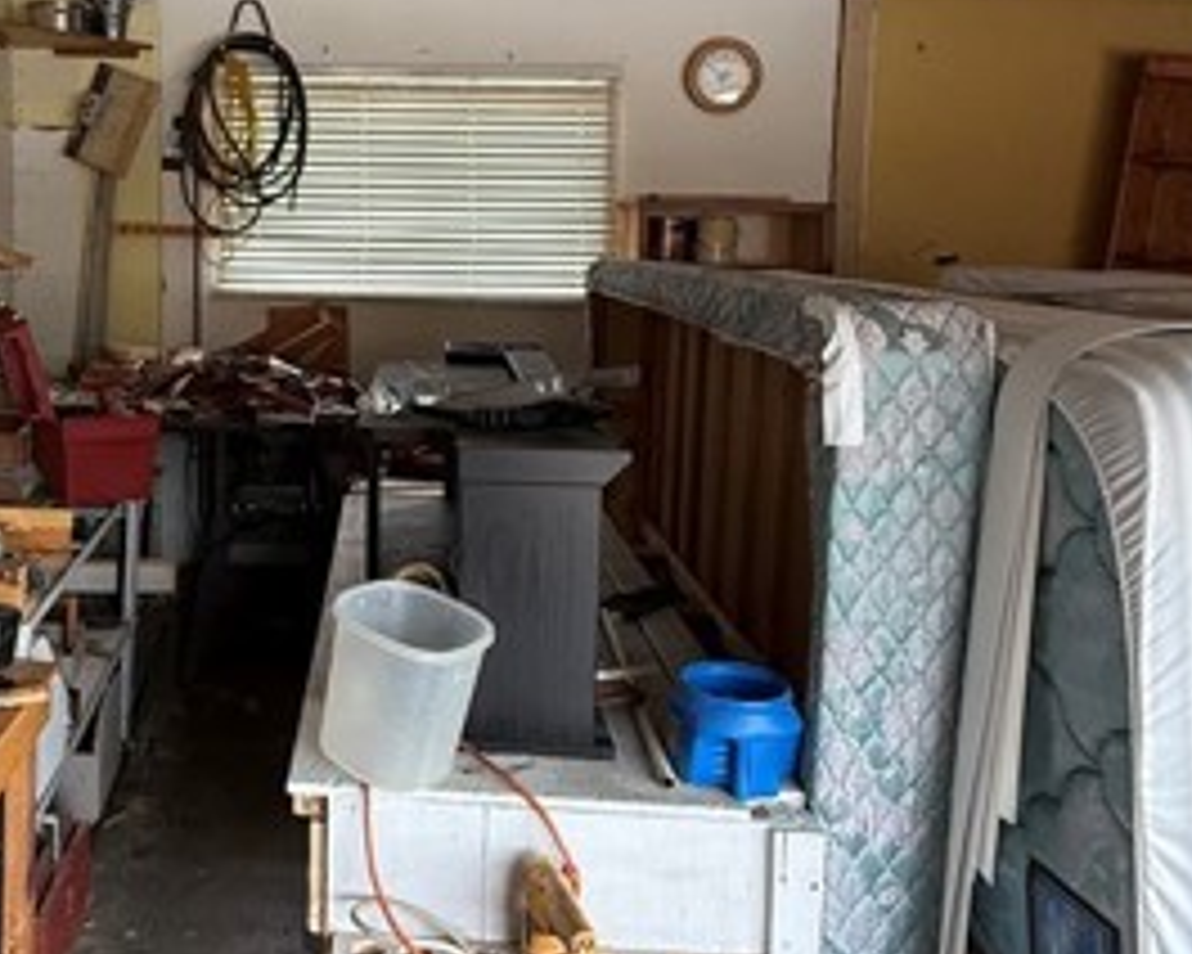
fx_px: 1164
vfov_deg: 44.0
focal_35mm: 33
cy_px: 324
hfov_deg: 52.0
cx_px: 306
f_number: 2.2
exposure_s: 1/99
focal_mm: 2.22
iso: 320
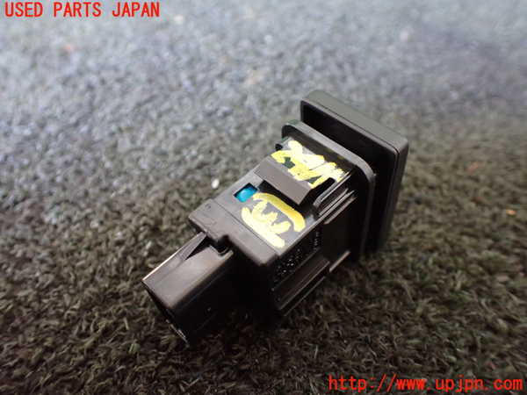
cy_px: 198
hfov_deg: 60.0
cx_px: 264
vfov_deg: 46.8
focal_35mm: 30
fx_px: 457
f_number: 2.3
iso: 800
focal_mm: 5.4
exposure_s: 1/30
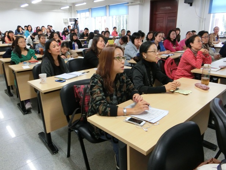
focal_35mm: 26
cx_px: 111
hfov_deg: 67.3
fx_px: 170
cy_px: 83
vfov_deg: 53.1
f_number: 3.5
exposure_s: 1/25
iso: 400
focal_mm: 4.5
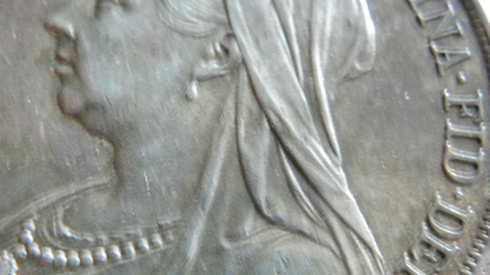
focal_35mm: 83
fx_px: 1078
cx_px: 199
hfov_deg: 25.6
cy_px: 128
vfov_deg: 14.6
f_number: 3.5
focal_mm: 9.22
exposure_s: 1/2
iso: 400
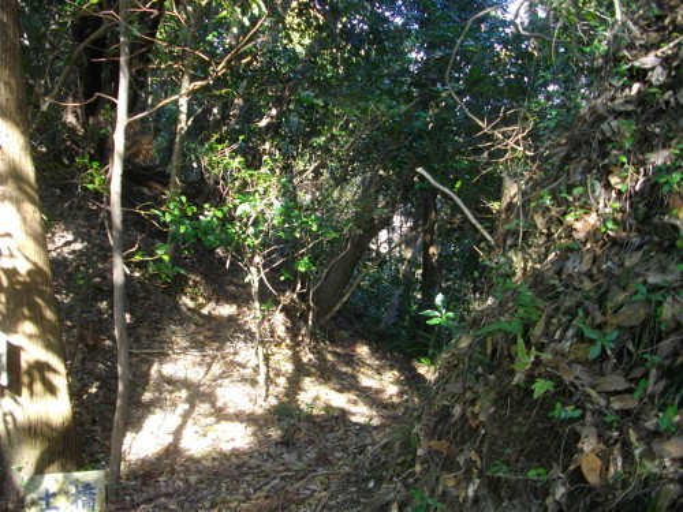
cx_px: 342
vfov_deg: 44.2
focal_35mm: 32
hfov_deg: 56.8
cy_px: 256
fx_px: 631
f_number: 2.9
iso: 278
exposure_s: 1/100
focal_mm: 5.7
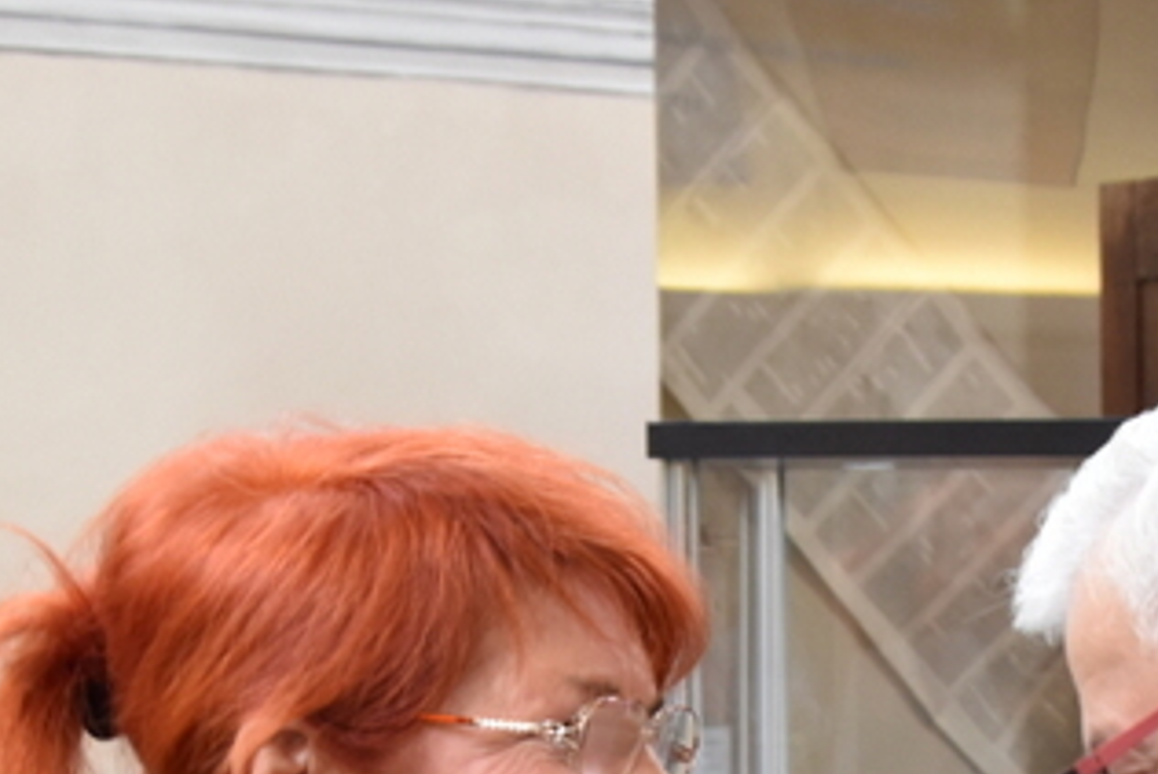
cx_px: 879
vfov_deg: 11.5
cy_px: 1163
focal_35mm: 114
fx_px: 3668
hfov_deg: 17.8
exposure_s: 1/30
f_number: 3.5
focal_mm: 20
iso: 900
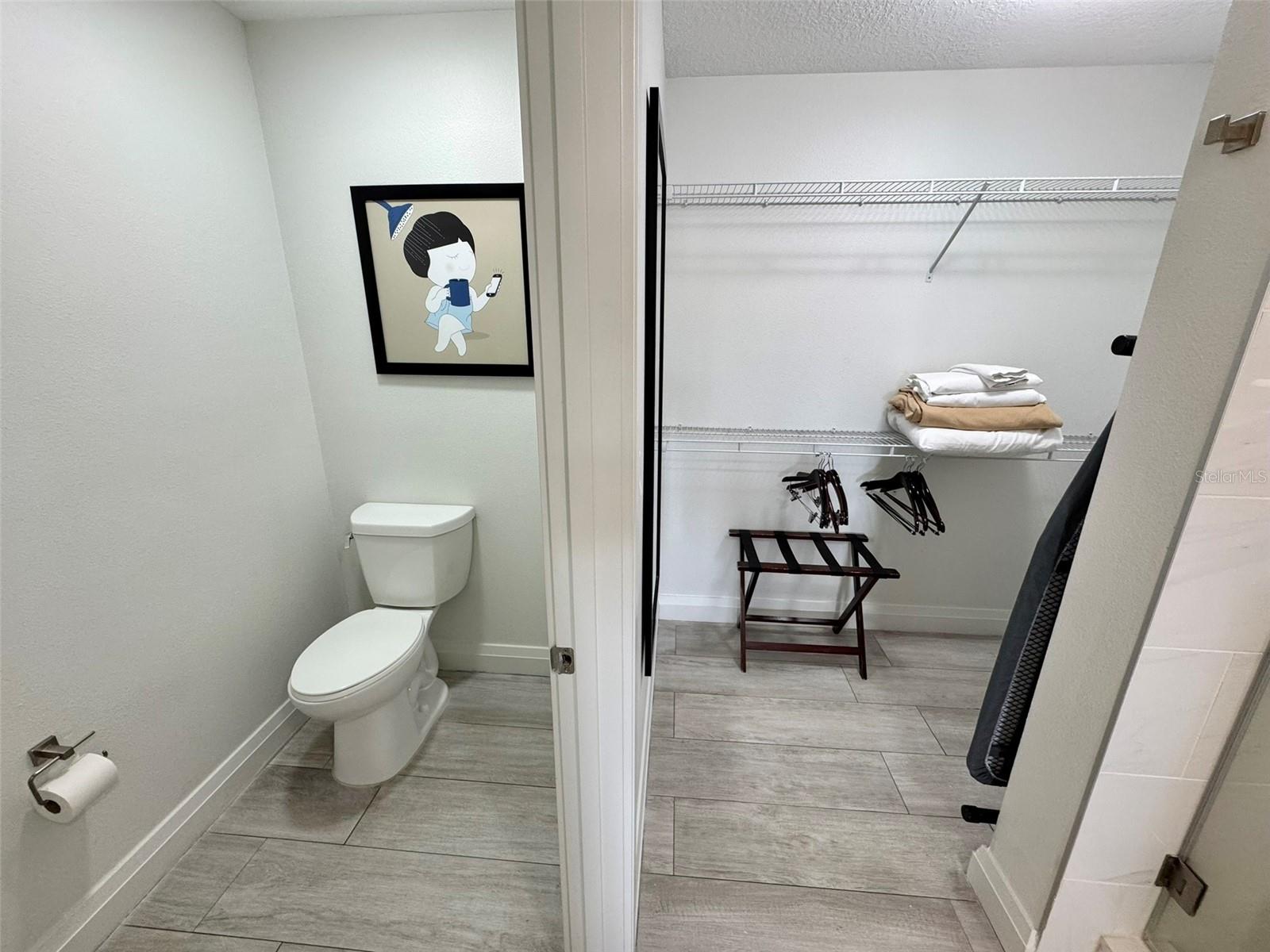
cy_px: 476
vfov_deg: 85.7
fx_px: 514
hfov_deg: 102.1
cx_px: 635
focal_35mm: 14
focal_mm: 2.22
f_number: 2.2
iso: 200
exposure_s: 1/60
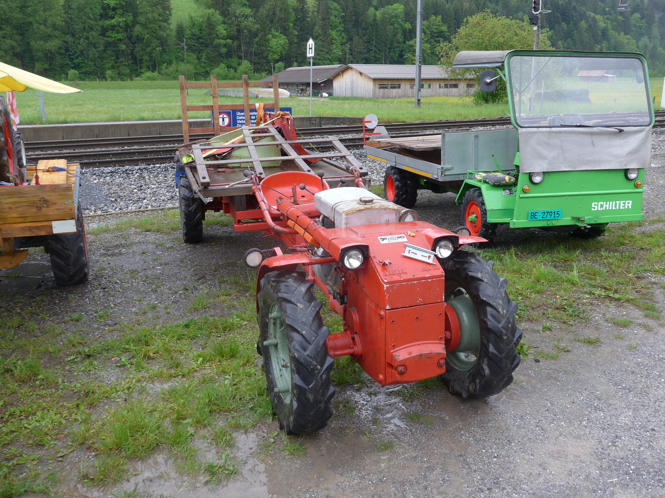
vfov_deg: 45.4
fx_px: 596
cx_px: 332
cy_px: 249
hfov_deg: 58.4
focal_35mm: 31
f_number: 2.8
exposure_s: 1/200
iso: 80
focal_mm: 6.5
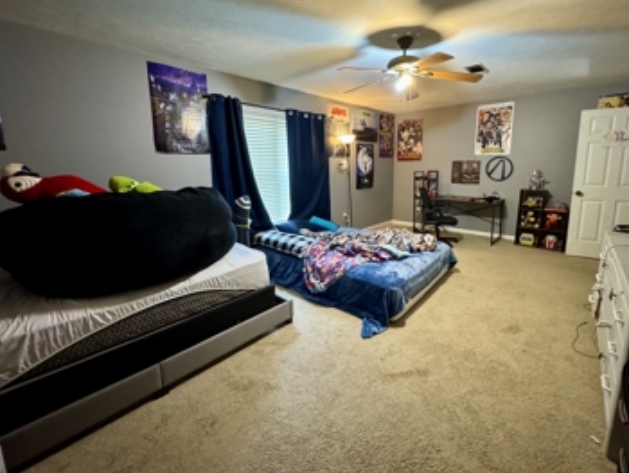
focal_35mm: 16
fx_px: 291
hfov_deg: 94.3
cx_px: 338
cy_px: 207
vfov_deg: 77.8
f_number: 2.2
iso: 800
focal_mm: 2.22
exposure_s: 1/40
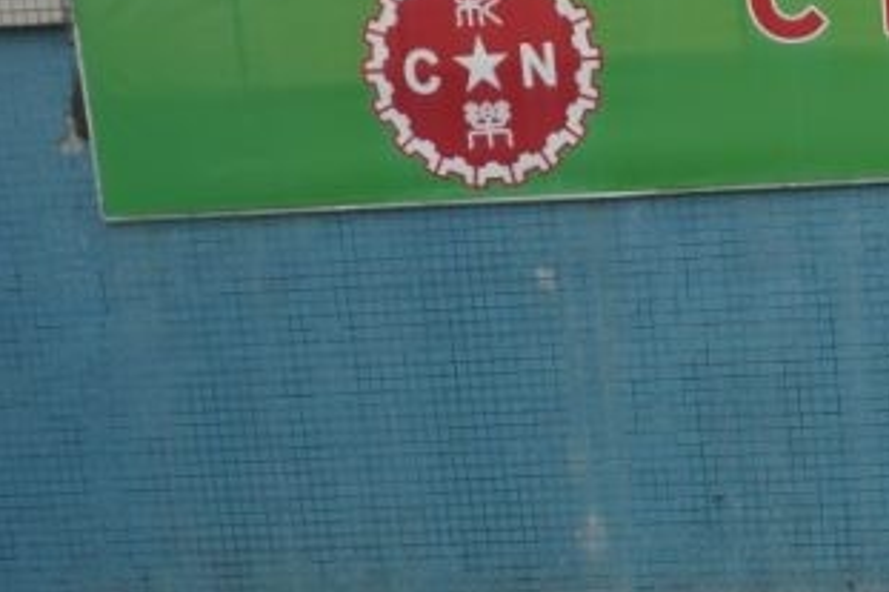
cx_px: 1318
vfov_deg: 16.6
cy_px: 702
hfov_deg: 21.7
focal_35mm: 79
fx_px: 1950
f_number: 7.1
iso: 100
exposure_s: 1/125
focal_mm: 16
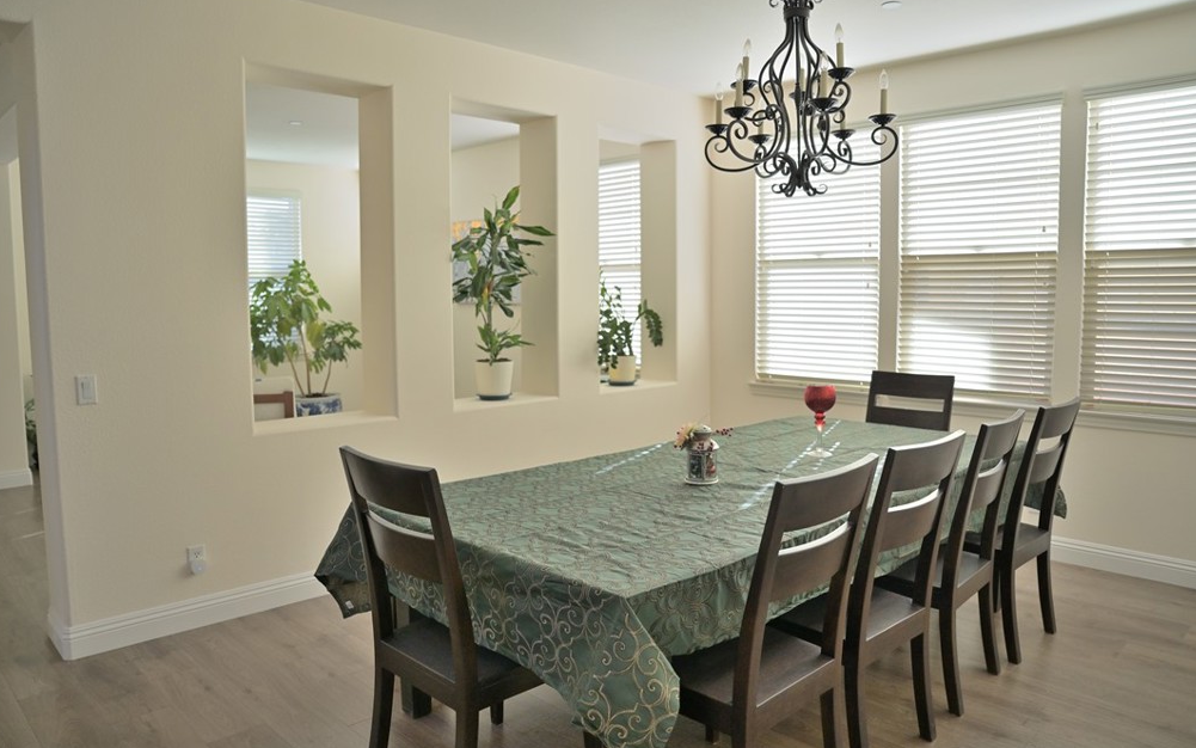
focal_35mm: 25
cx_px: 596
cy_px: 375
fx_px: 815
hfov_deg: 72.5
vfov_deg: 49.3
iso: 800
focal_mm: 24
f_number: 2.8
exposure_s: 1/400
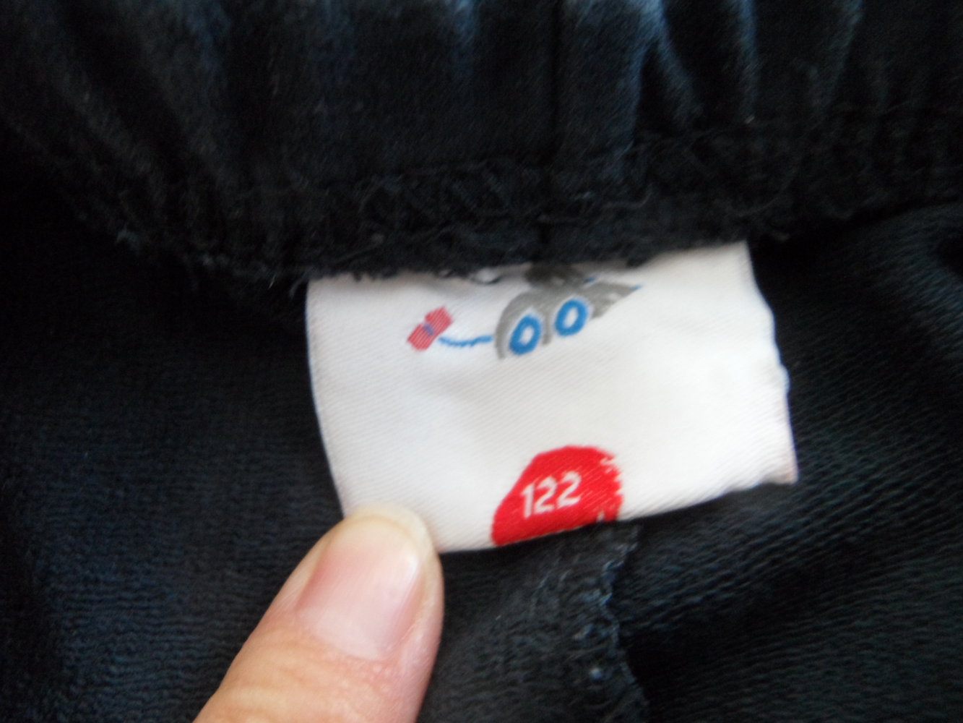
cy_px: 362
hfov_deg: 71.6
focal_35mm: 24
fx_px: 668
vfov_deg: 56.8
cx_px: 482
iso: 320
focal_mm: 4.1
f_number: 2.9
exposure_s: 1/30
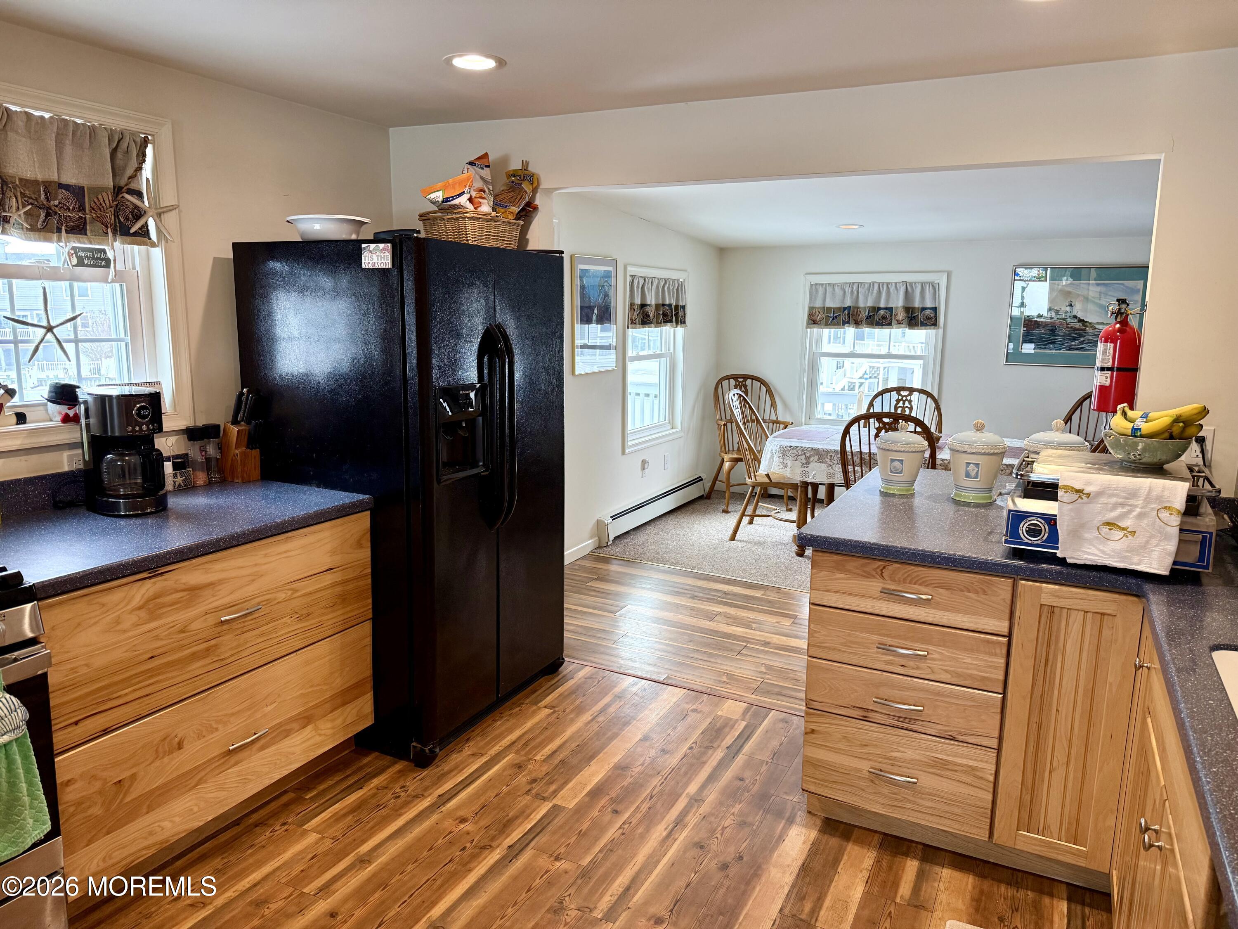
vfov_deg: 56.8
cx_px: 619
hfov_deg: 71.6
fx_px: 858
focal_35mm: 24
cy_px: 464
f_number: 1.78
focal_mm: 6.76
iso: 200
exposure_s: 1/123
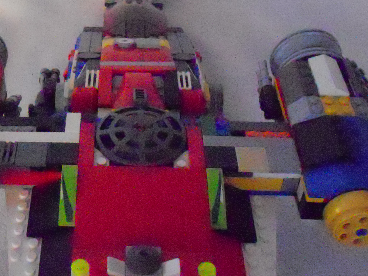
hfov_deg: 30.4
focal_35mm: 63
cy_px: 136
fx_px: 670
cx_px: 107
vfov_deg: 23.3
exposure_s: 1/160
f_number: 3.5
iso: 3200
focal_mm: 5.8
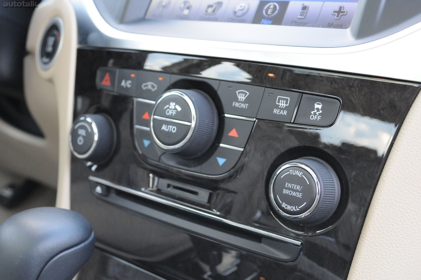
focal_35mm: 48
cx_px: 210
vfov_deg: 28.0
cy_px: 140
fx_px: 561
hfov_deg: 41.2
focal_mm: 32
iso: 2000
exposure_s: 1/60
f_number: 5.6
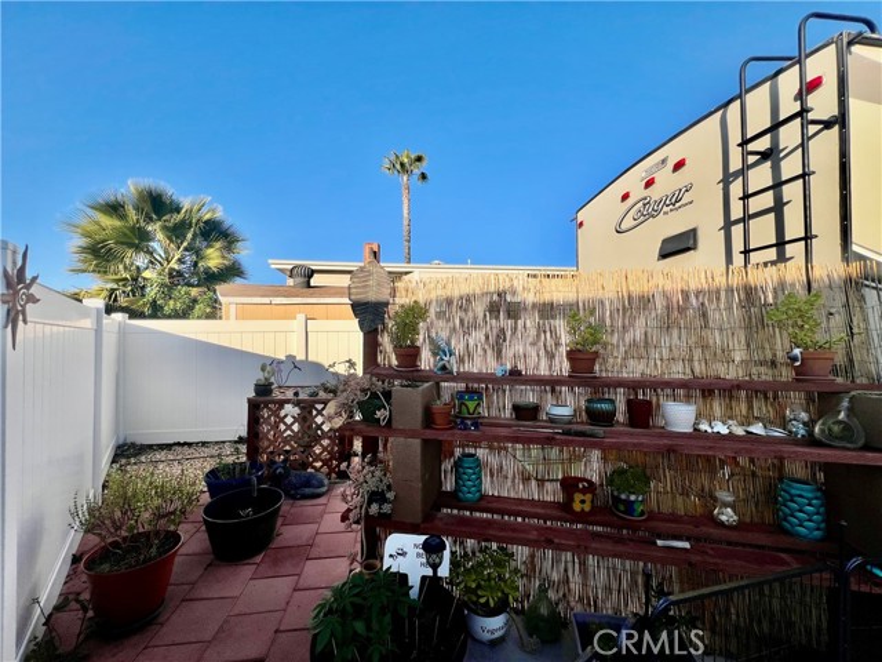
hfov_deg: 106.2
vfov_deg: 89.9
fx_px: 331
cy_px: 331
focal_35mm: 13
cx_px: 441
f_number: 1.8
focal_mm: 1.57
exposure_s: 1/1946
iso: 32
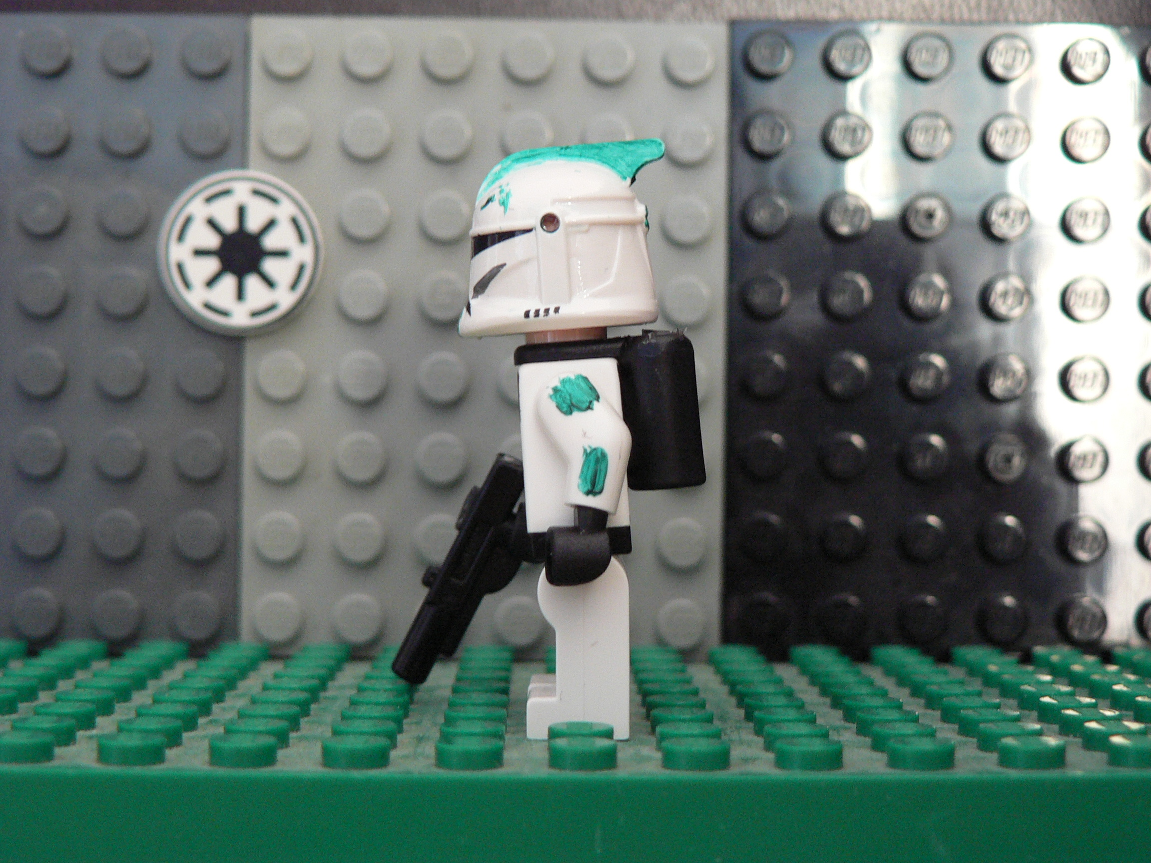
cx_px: 576
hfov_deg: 29.0
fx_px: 2228
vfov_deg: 21.9
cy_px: 432
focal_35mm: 67
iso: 200
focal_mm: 11.4
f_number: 3.2
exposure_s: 1/8
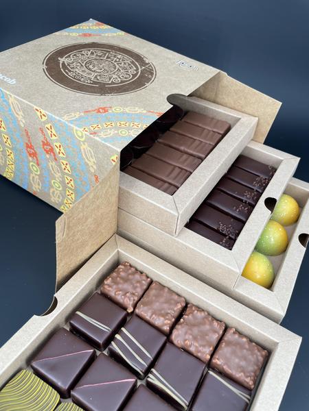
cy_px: 206
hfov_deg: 53.1
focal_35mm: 26
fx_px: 309
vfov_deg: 67.3
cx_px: 154
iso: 32
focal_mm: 4.2
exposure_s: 1/126
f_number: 1.6
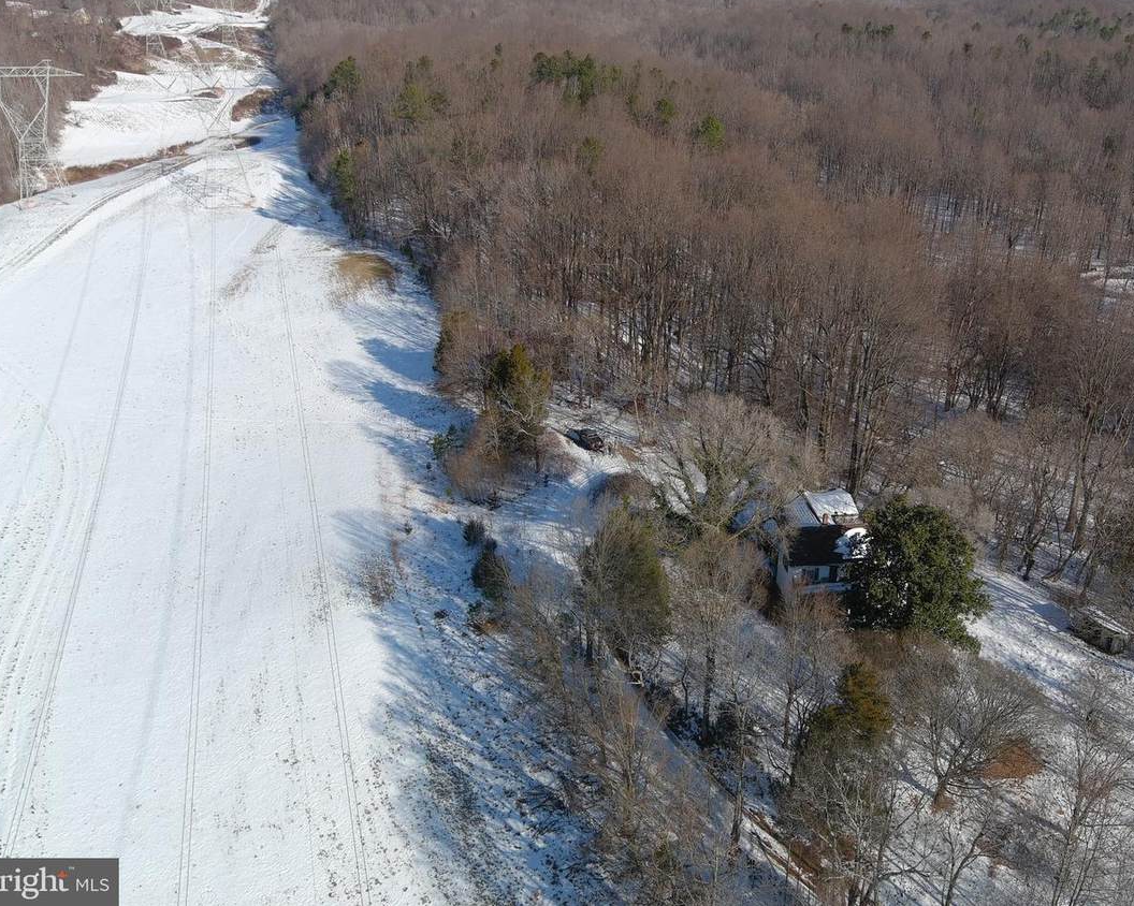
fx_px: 1107
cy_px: 449
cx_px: 657
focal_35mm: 33
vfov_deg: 44.5
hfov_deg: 54.0
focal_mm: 10.11
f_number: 2.8
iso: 100
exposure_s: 1/1250
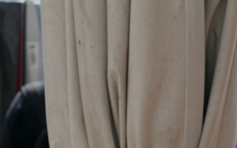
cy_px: 13
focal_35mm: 543
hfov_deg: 3.8
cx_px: -361
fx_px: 3508
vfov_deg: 2.4
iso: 100
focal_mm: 93
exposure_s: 1/200
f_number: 7.1
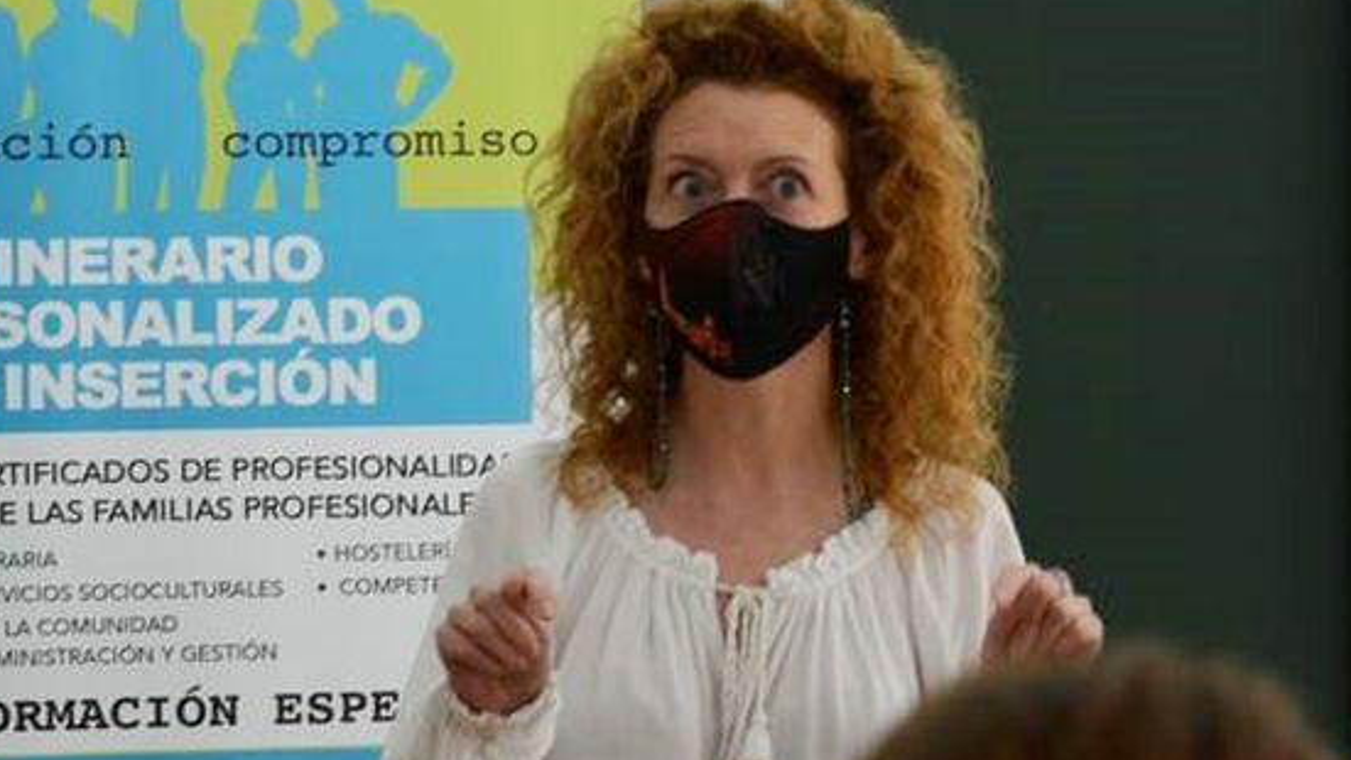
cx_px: 544
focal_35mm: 285
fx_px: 10207
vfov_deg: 4.3
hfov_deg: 7.6
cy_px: 295
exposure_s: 1/90
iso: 450
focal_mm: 105
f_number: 5.6
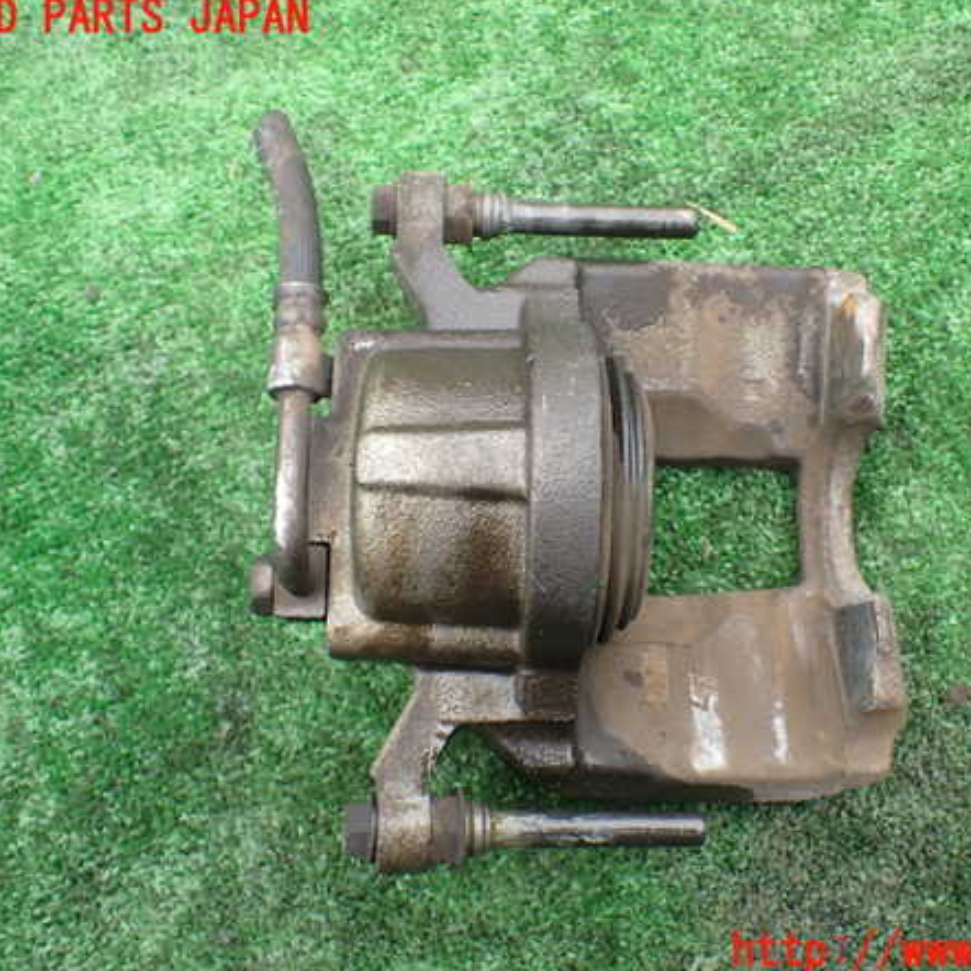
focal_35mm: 36
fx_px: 1142
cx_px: 569
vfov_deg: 46.0
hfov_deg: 45.9
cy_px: 486
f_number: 2.3
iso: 100
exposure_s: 1/160
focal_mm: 5.4
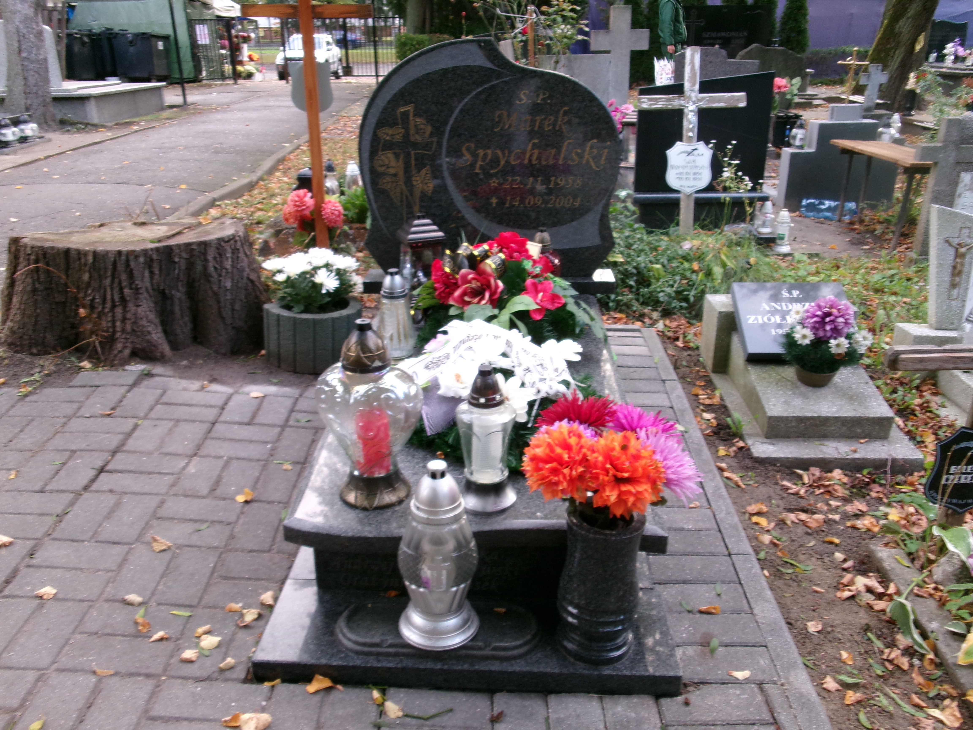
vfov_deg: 49.7
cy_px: 365
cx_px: 486
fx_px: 787
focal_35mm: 28
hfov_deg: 63.4
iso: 177
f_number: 3.9
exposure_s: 1/34
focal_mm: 5.1
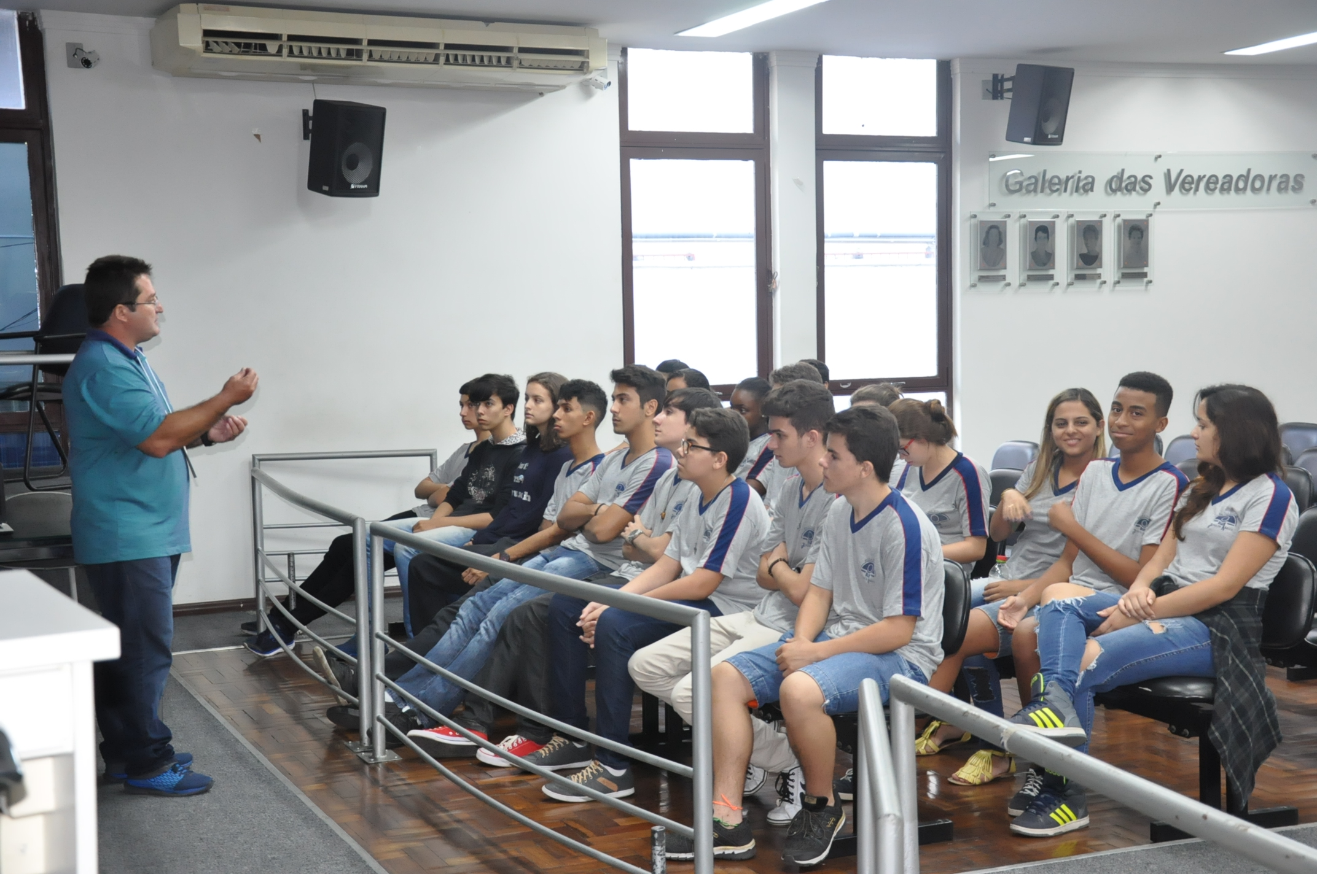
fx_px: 1863
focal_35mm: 51
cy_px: 437
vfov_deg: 26.4
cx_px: 658
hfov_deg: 38.9
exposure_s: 1/80
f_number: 5
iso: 2000
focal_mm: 34
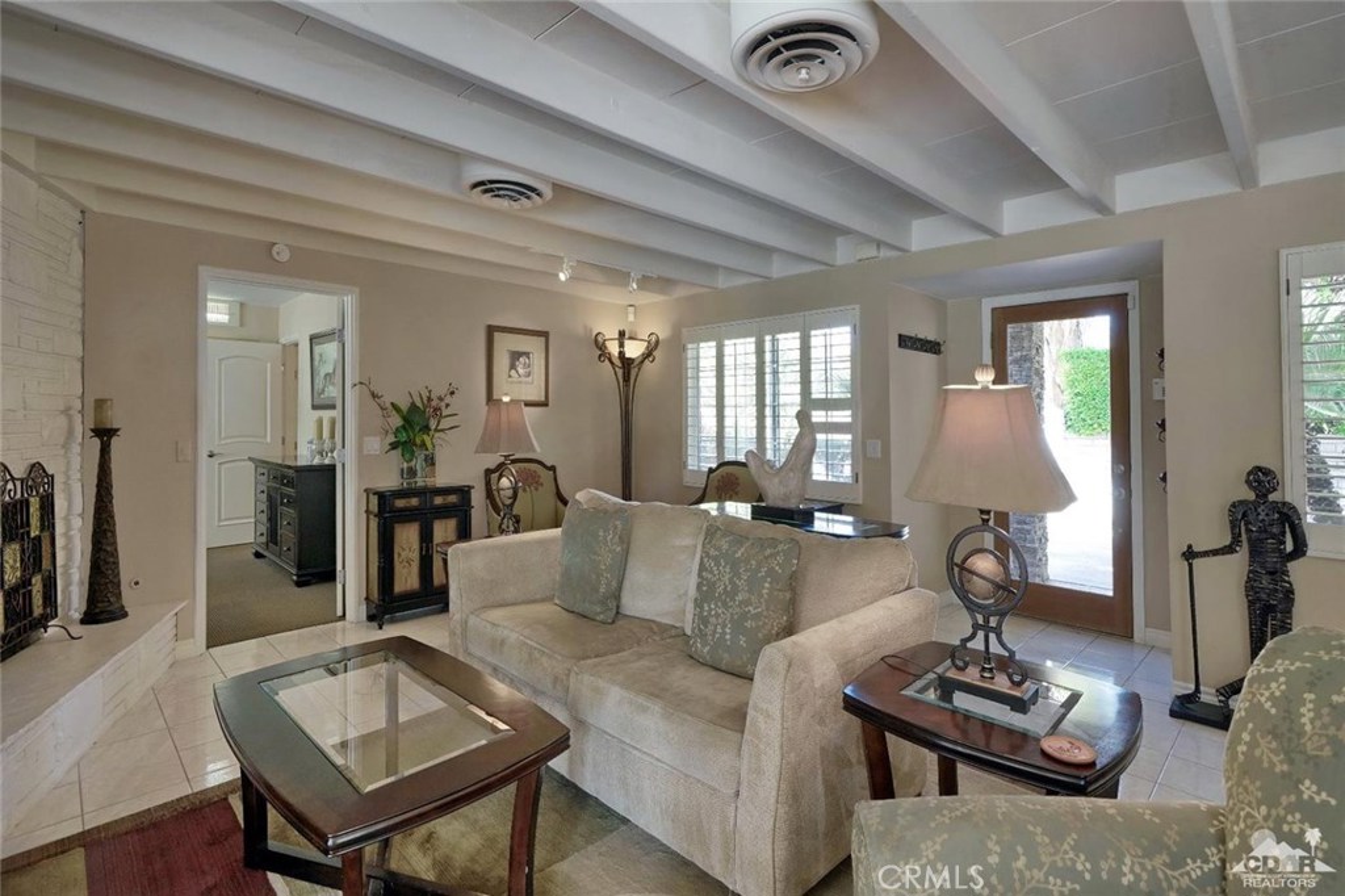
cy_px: 448
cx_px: 672
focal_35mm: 16
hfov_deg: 96.8
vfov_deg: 73.7
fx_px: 598
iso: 100
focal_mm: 16
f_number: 9
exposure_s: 1/2.5
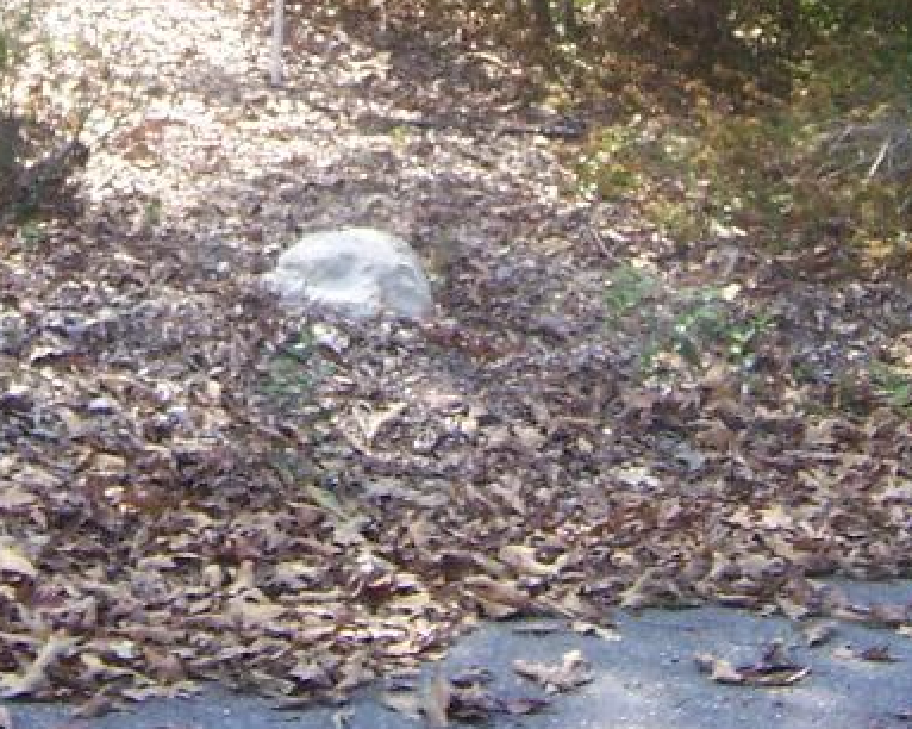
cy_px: -326
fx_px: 2725
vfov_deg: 14.3
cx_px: 355
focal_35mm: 101
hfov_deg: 19.0
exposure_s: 1/90
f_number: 3.4
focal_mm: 5.5
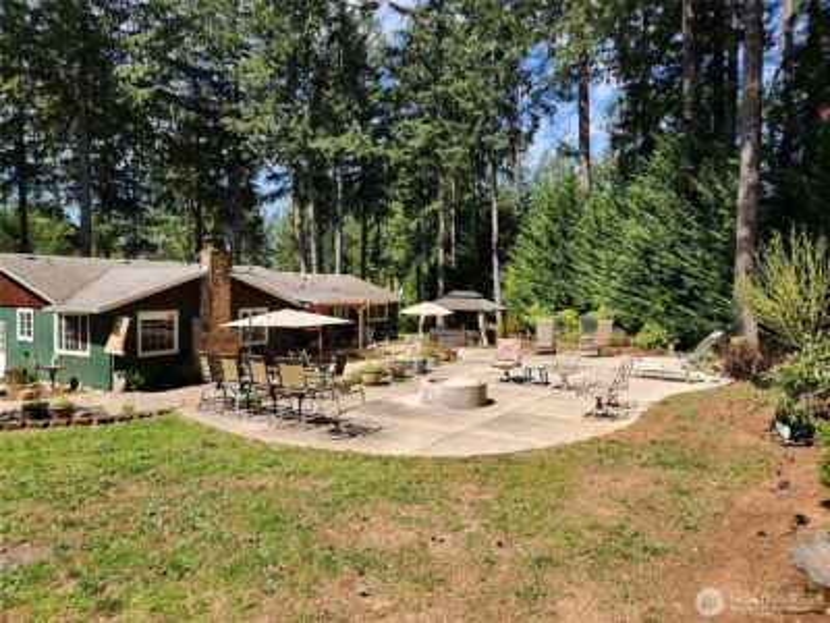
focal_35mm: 23
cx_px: 415
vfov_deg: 58.9
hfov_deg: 73.9
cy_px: 312
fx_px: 551
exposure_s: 1/519
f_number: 1.8
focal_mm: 6.4
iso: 12
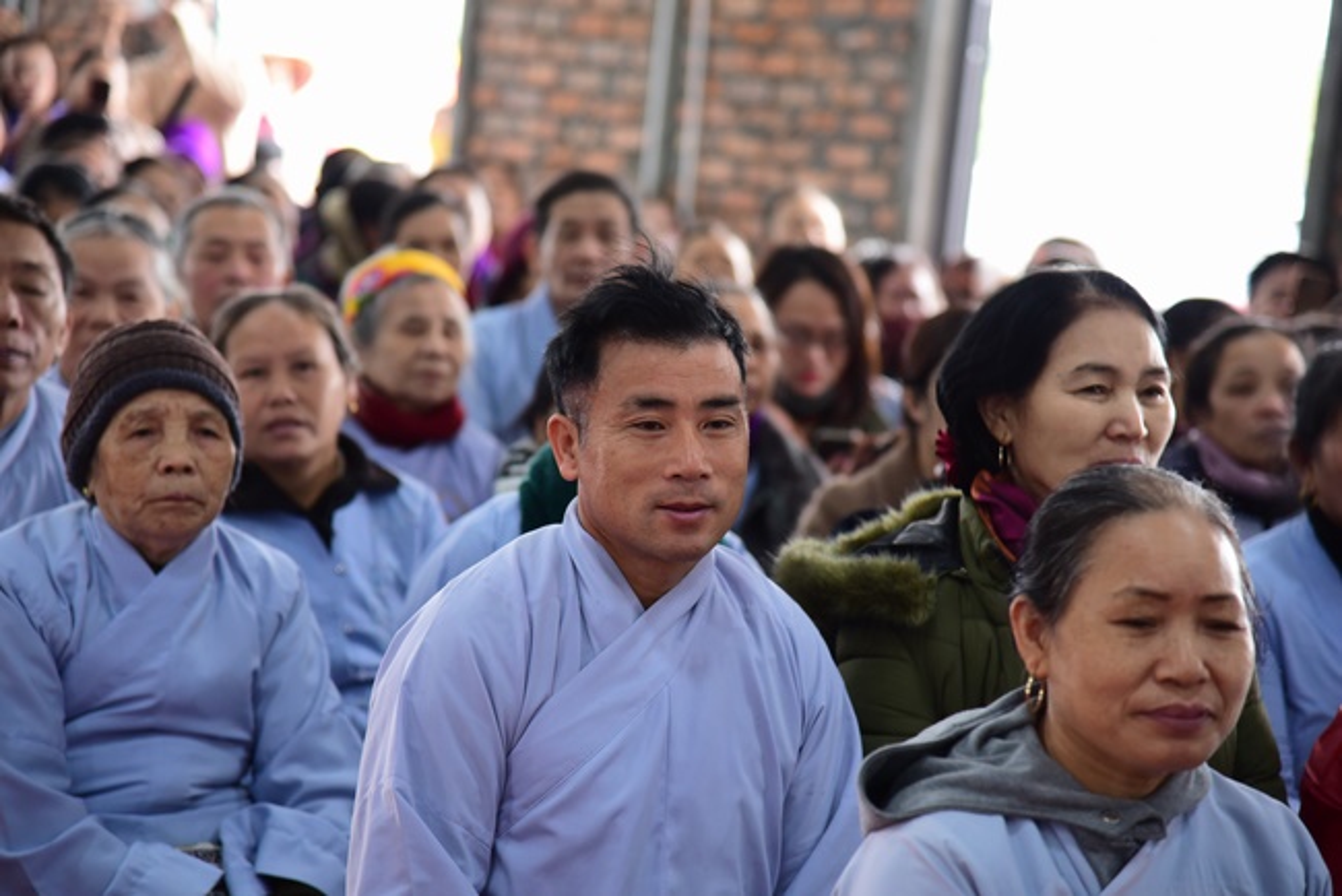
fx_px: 4475
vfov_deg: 11.4
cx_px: 671
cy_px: 448
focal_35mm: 120
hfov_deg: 17.1
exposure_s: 1/80
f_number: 4
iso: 1250
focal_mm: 120
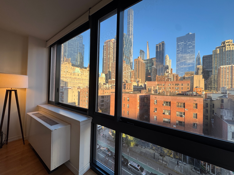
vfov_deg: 85.7
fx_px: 95
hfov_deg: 102.1
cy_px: 88
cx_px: 117
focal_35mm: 14
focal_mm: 2.22
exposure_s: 1/179
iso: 40
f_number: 2.2
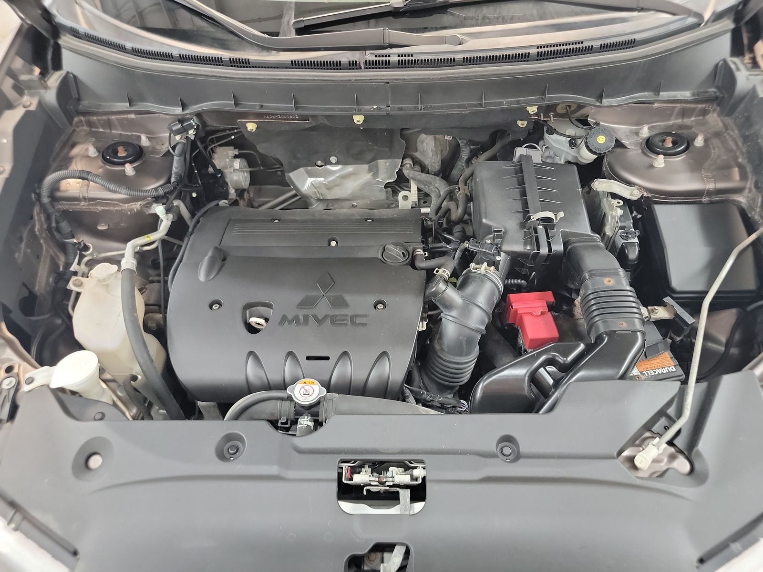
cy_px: 286
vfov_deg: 56.8
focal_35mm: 24
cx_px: 382
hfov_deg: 71.6
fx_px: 529
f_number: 1.8
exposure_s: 1/30
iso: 790
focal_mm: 6.7
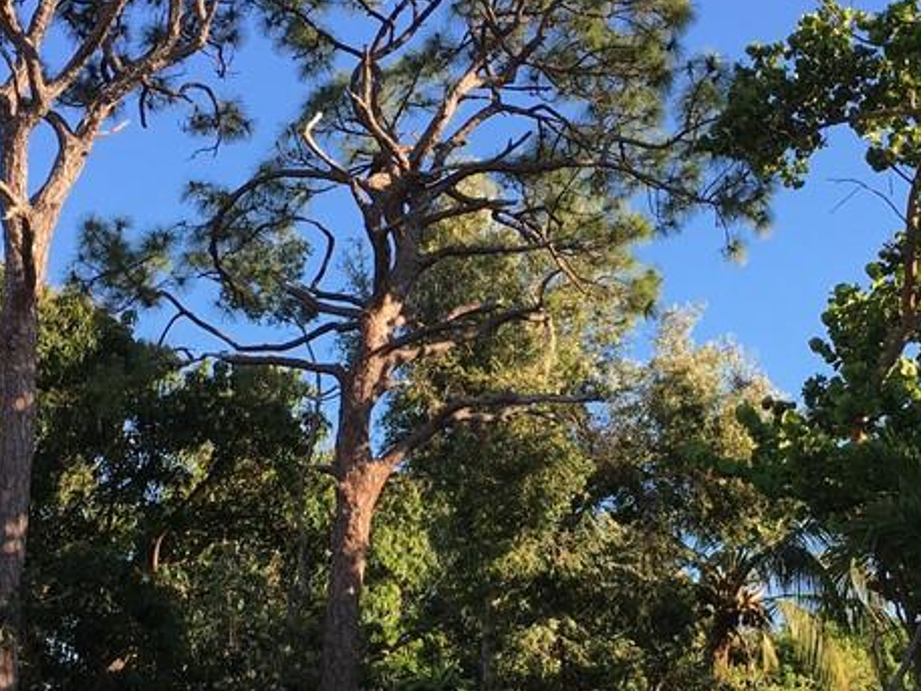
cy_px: 520
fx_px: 1730
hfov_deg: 29.8
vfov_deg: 22.4
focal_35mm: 65
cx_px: 544
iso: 25
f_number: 2.2
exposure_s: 1/534
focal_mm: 4.15
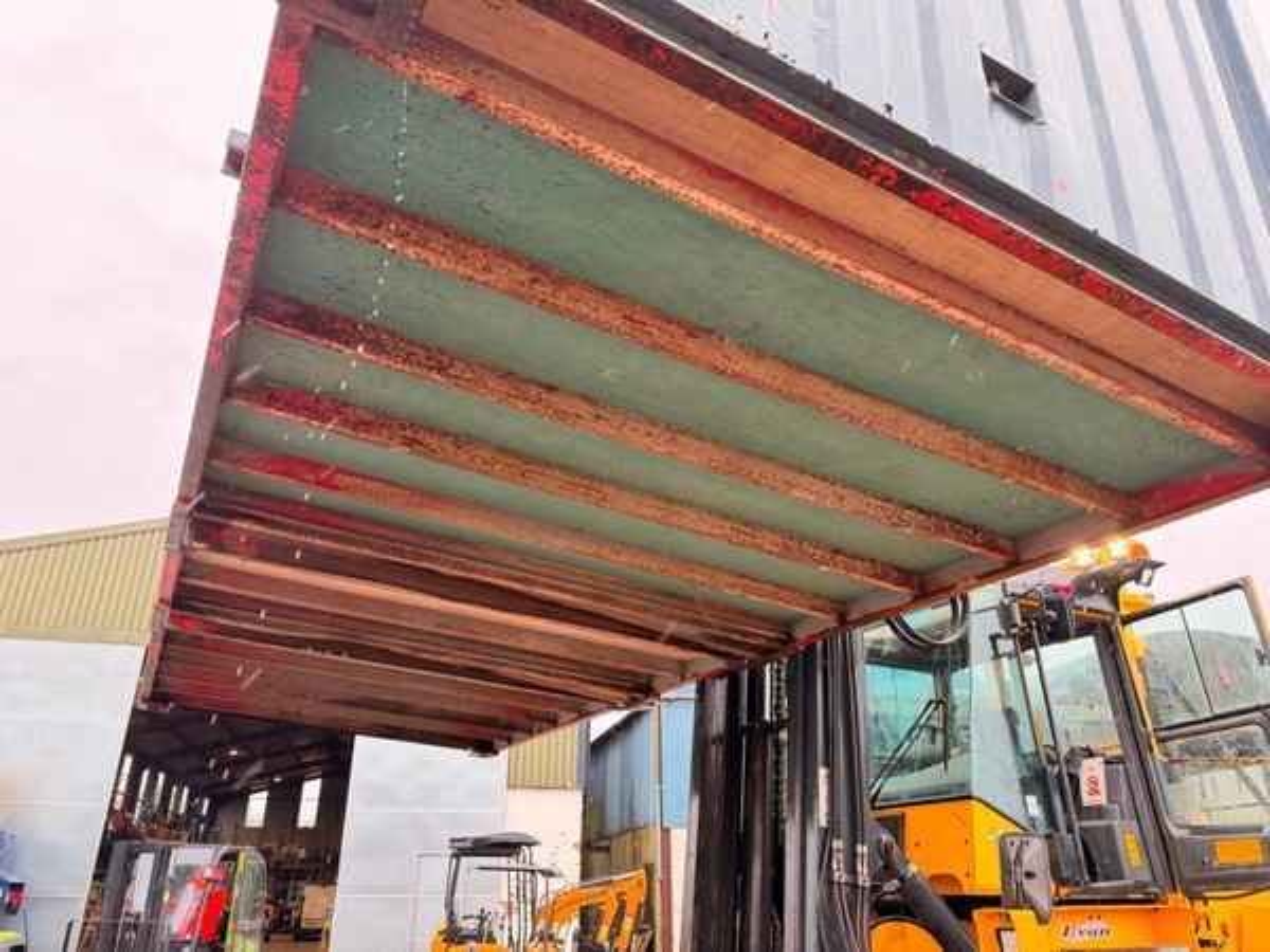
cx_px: 635
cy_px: 476
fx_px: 881
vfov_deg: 56.8
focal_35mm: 24
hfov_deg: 71.6
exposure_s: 1/138
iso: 200
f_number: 1.78
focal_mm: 6.76
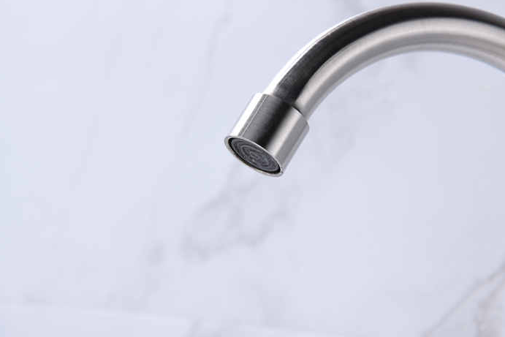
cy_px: 152
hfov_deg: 25.0
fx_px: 1136
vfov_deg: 16.9
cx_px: 280
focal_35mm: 81
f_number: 10
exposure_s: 1/100
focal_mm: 70
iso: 100
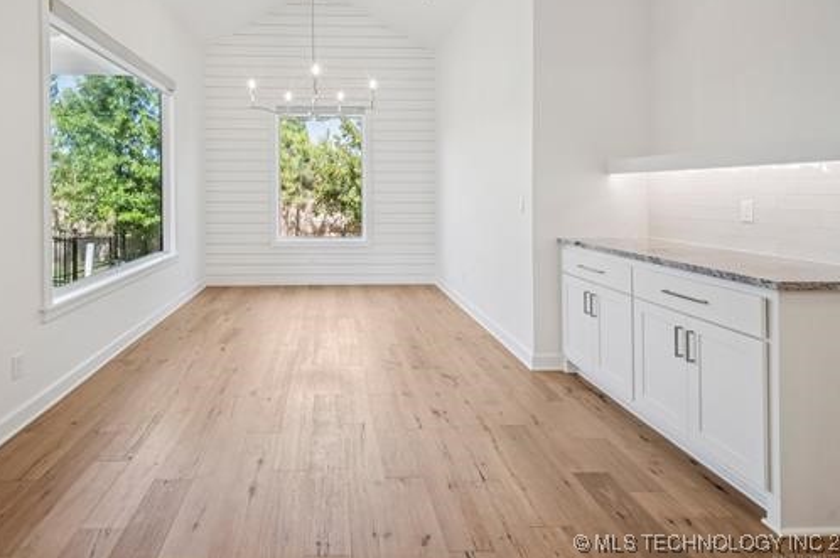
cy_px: 204
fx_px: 420
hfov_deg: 89.0
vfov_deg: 66.1
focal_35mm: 18
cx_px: 341
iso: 640
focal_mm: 14
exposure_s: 1/30
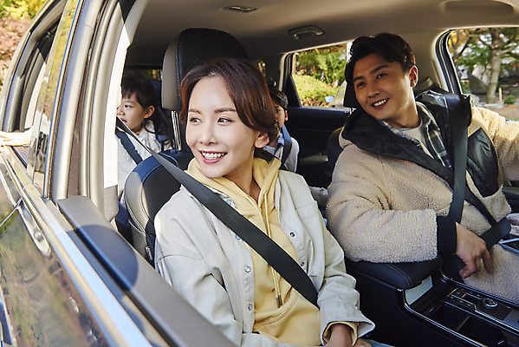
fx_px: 346
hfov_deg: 73.7
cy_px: 174
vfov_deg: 53.2
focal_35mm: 24
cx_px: 260
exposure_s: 1/100
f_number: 6.3
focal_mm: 24
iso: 400
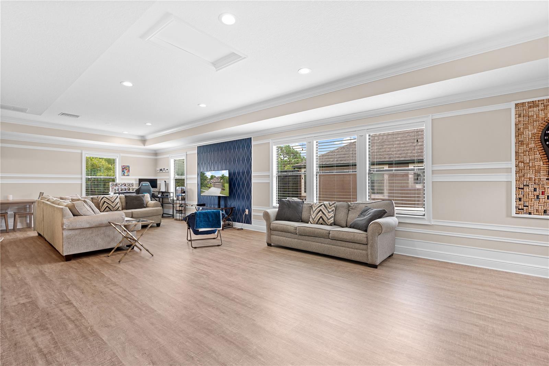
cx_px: 274
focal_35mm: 16
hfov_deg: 96.7
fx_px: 244
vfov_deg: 73.7
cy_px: 183
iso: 250
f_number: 8
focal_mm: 16
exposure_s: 1/125
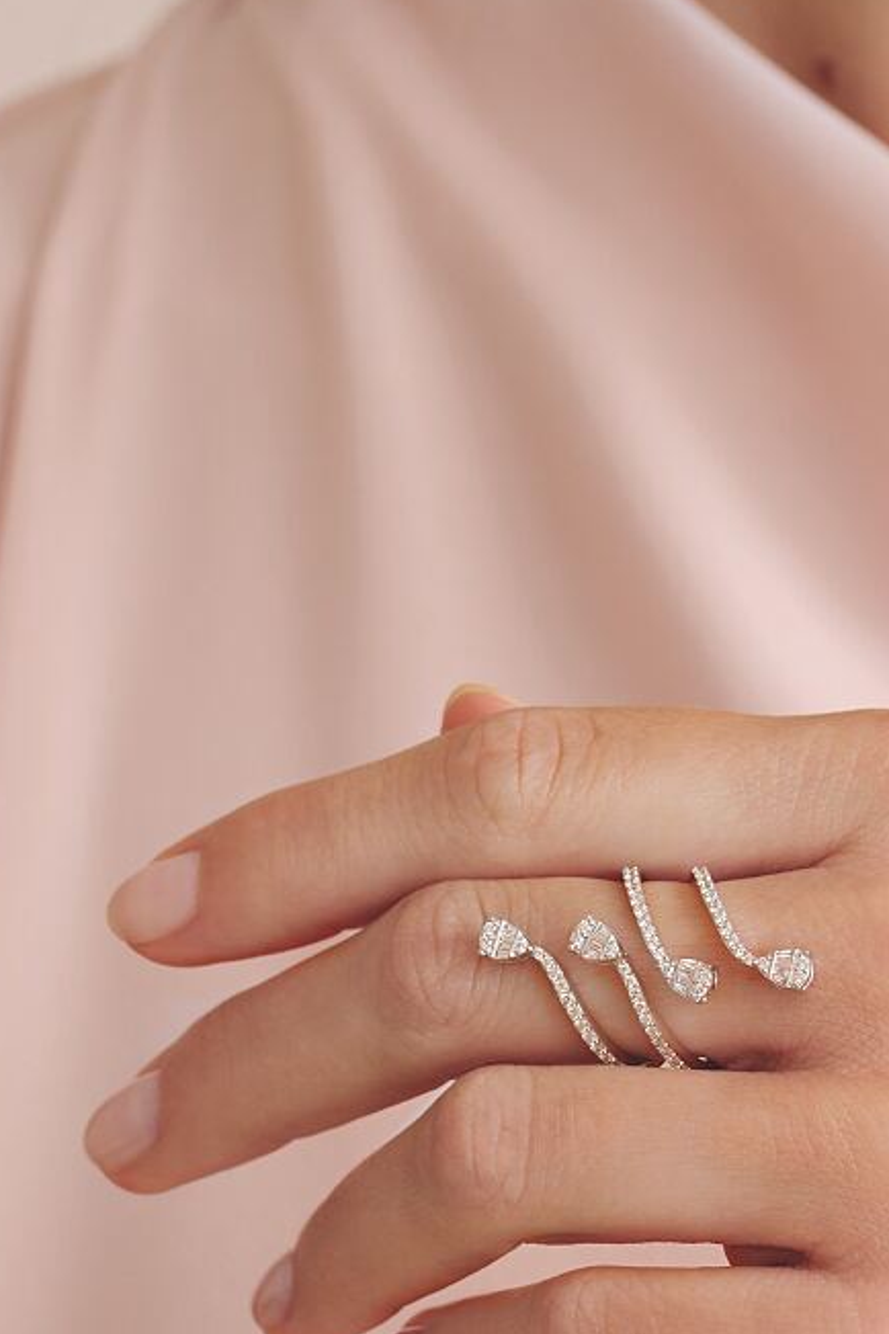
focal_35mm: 237
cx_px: 525
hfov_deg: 5.8
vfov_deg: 8.7
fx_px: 8778
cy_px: 982
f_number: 16
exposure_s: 1/200
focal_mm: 85
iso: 100
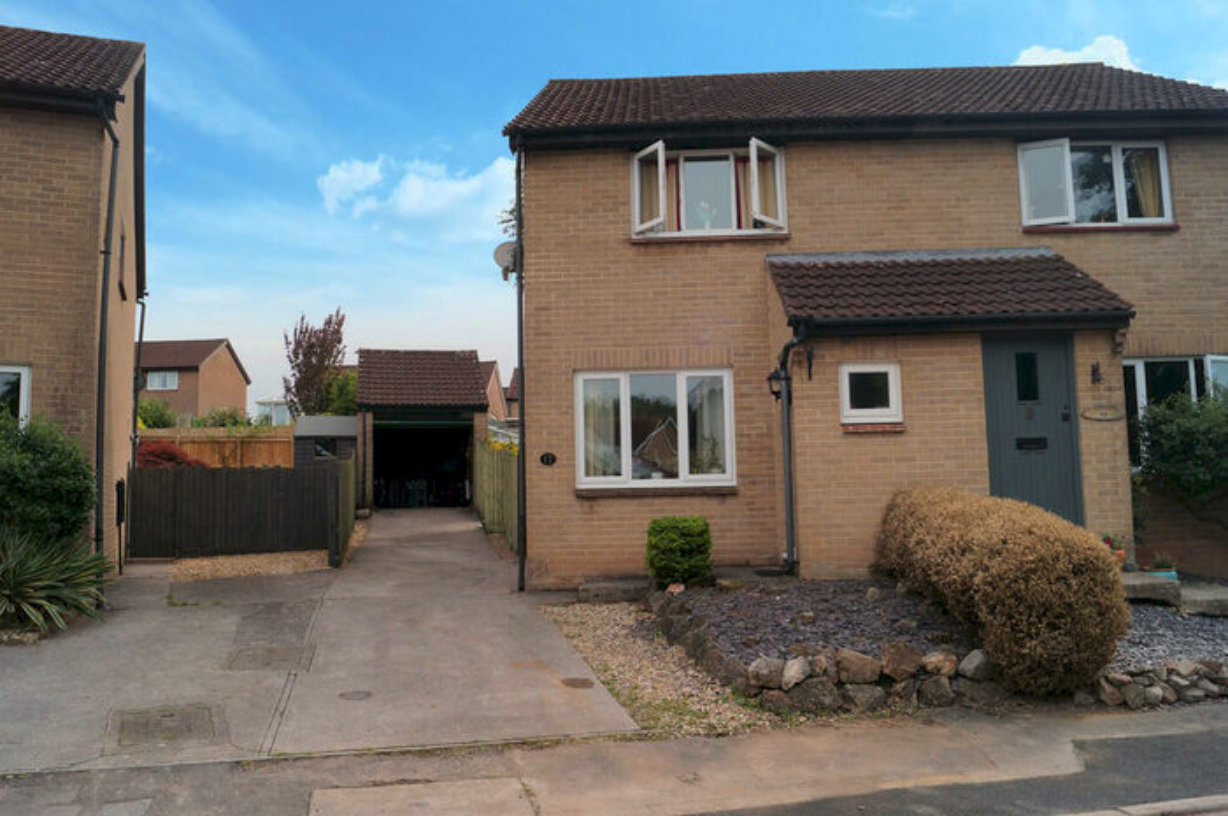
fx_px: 920
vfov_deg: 47.8
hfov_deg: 67.4
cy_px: 408
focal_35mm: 27
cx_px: 614
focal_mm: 18
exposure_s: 1/100
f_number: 10
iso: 100
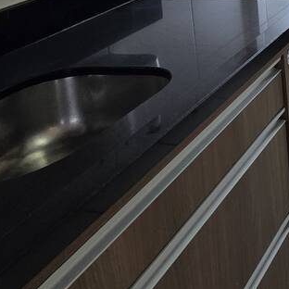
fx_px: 501
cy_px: -89
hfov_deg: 23.3
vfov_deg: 27.0
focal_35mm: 53
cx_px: 470
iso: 50
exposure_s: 1/120
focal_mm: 2.2
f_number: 1.9
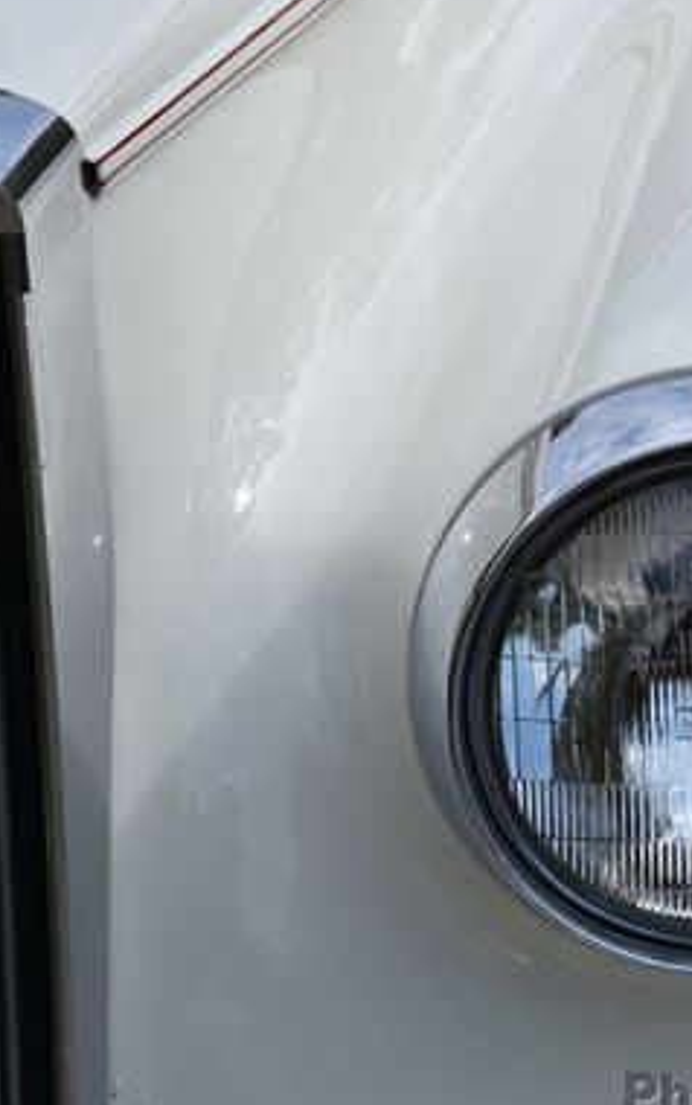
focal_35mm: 206
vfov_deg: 10.2
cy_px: 529
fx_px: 6207
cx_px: 861
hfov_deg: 6.3
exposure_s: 1/500
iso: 125
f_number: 8
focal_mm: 80
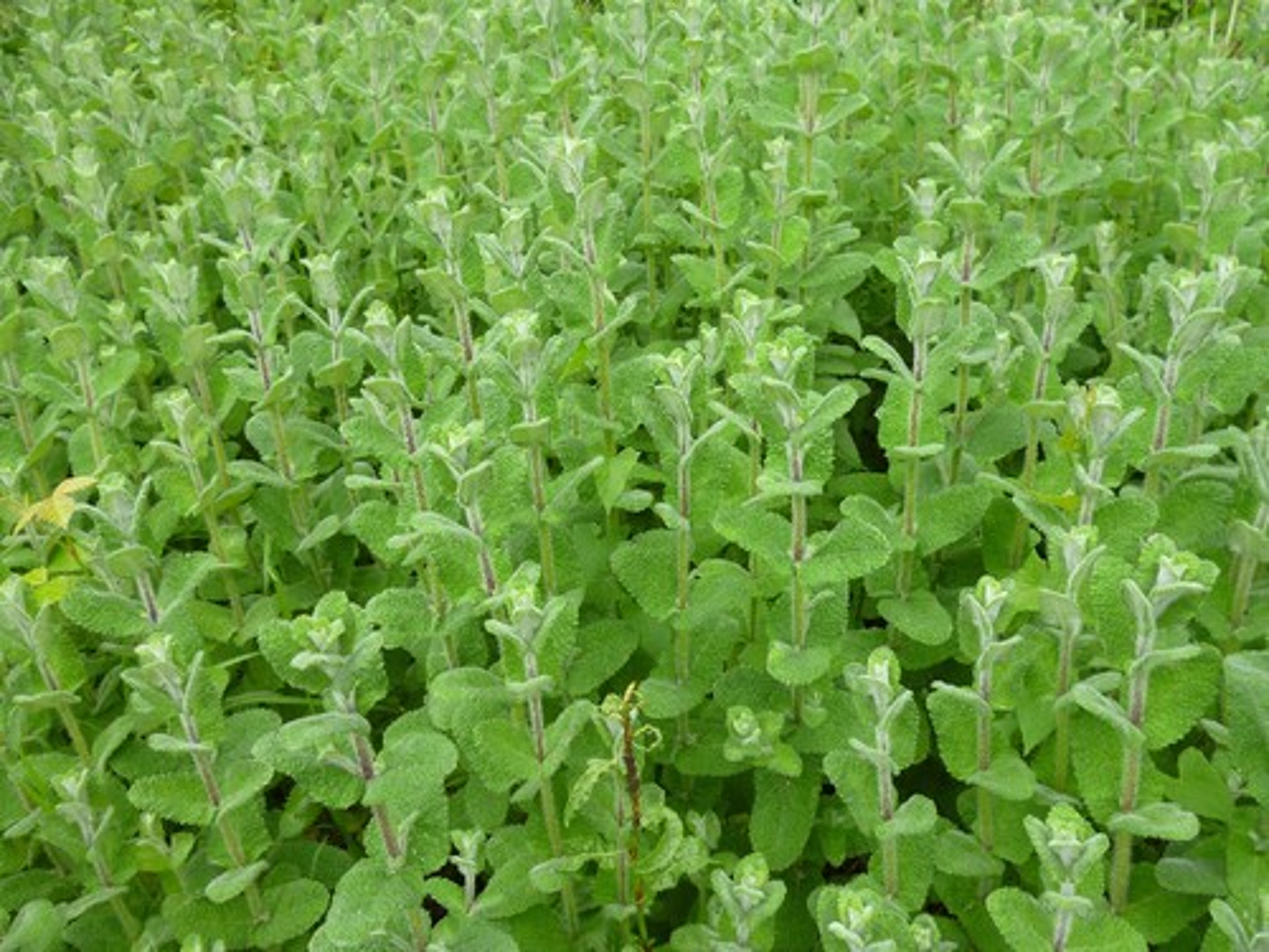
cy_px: 476
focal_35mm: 28
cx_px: 634
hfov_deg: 63.4
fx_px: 1026
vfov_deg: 49.7
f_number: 3.1
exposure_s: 1/100
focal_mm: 5
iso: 100
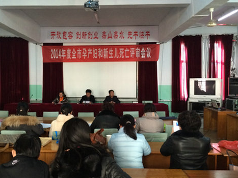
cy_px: 87
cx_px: 98
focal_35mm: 35
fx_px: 241
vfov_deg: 40.7
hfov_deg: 52.4
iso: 160
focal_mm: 4.15
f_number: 2.2
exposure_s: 1/30
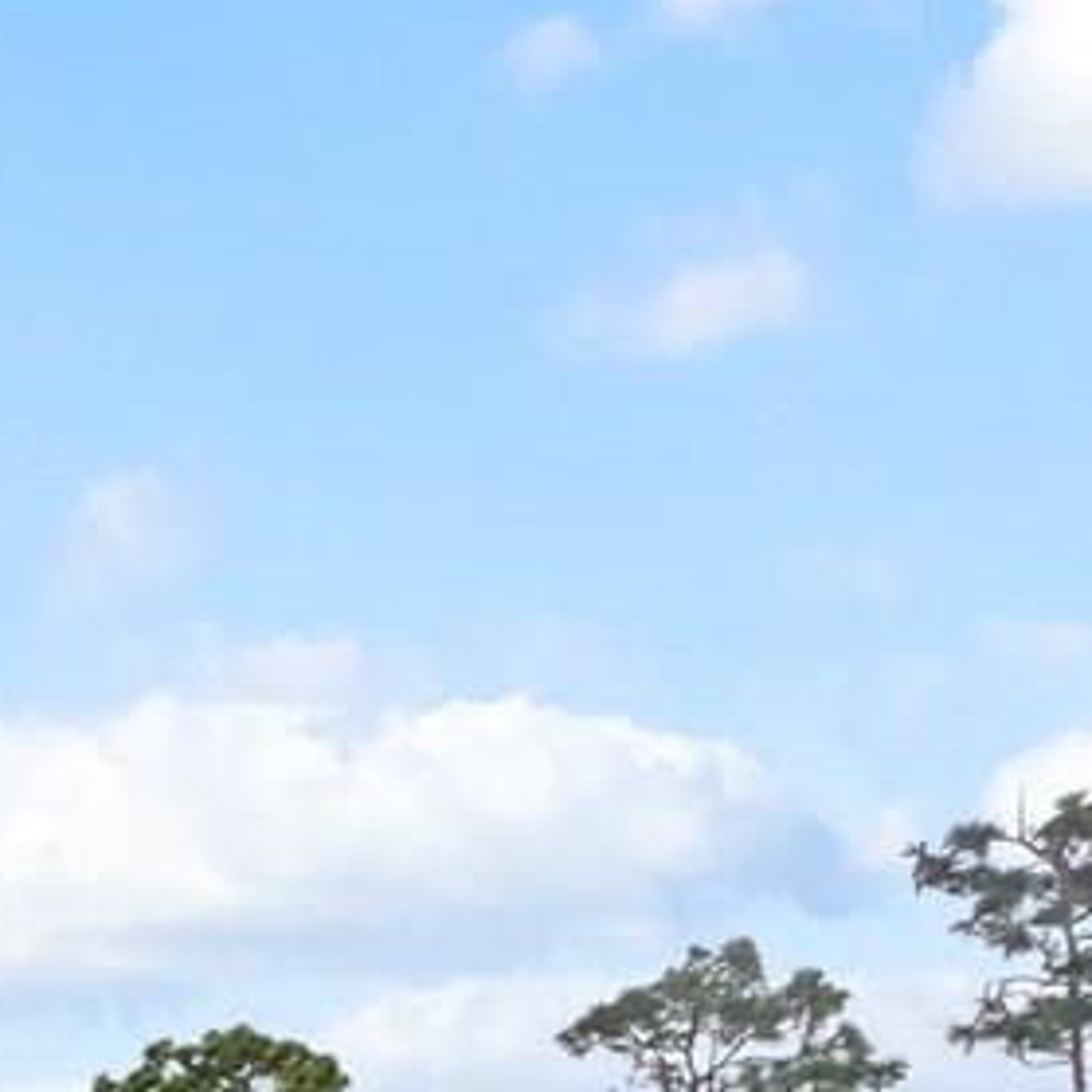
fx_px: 2534
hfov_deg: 16.9
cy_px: 1718
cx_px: -1186
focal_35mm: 71
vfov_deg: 20.3
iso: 200
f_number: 7.1
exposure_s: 1/400
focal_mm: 7
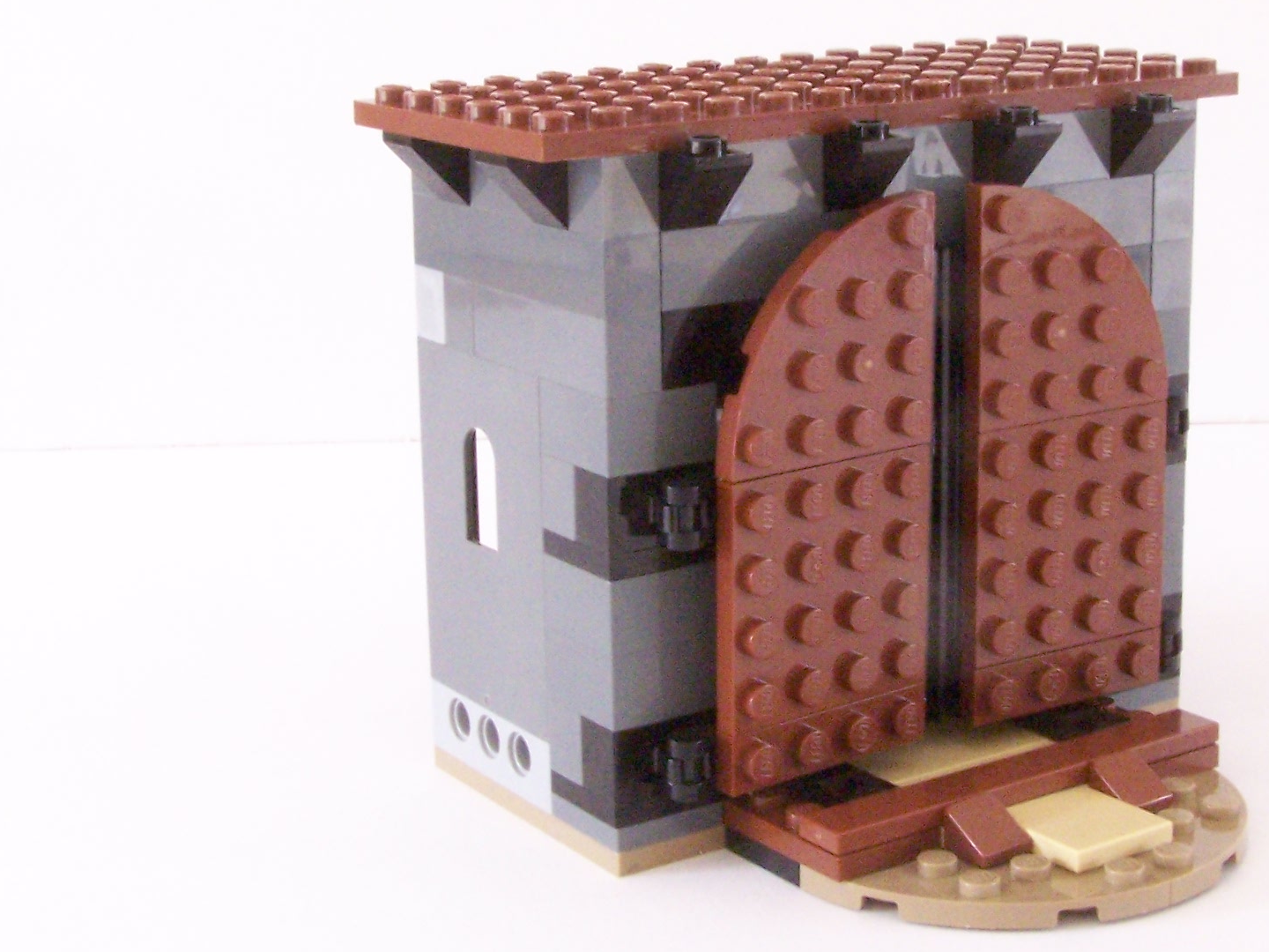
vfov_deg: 21.6
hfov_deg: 28.4
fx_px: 2493
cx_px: 815
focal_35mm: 68
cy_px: 361
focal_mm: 6.3
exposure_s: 1/8
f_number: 8
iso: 400
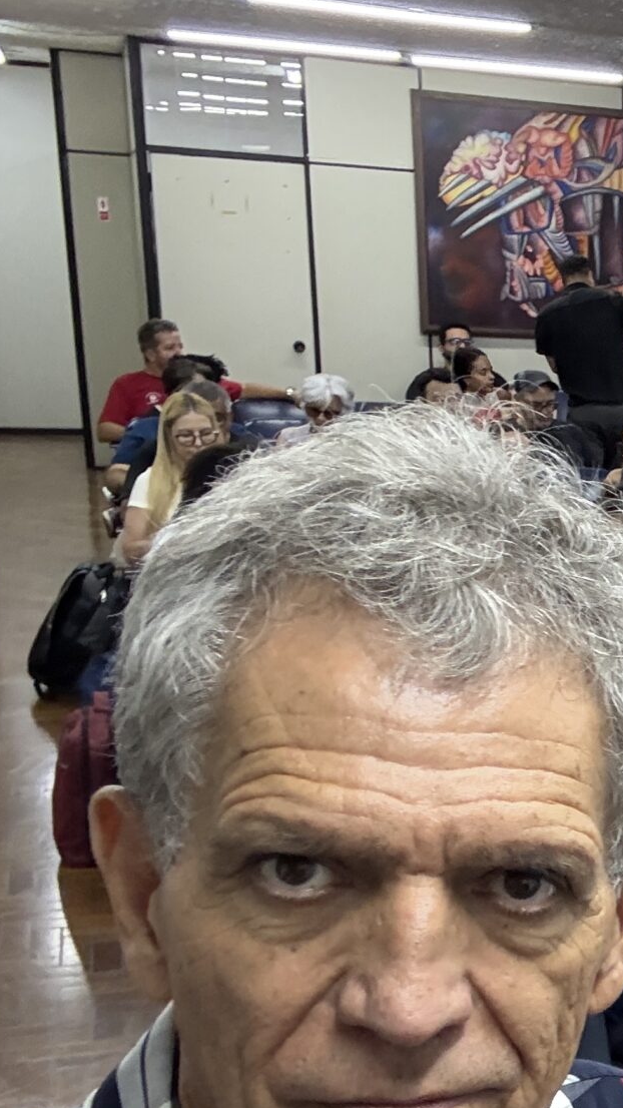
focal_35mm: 58
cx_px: 1095
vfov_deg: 35.7
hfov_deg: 17.2
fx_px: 1704
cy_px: 735
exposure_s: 1/60
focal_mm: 2.69
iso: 200
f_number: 1.9
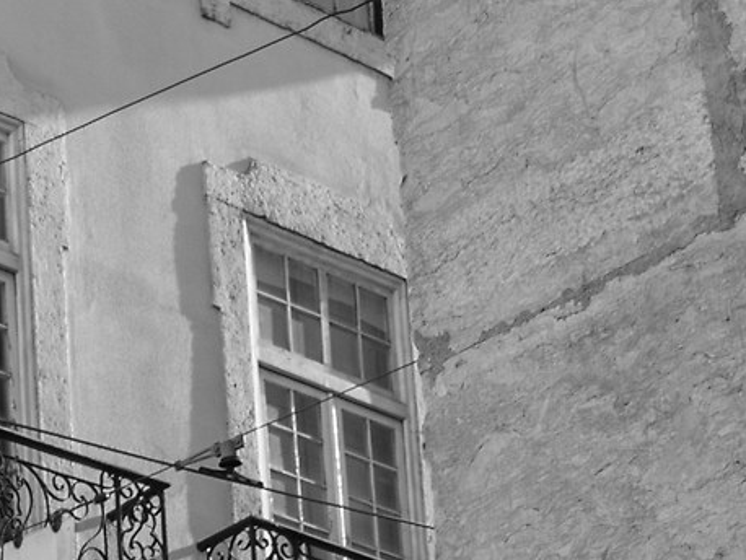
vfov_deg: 9.5
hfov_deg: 13.2
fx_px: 2932
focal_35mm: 136
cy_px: 1407
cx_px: -542
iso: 100
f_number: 5.6
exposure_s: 1/125
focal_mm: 18
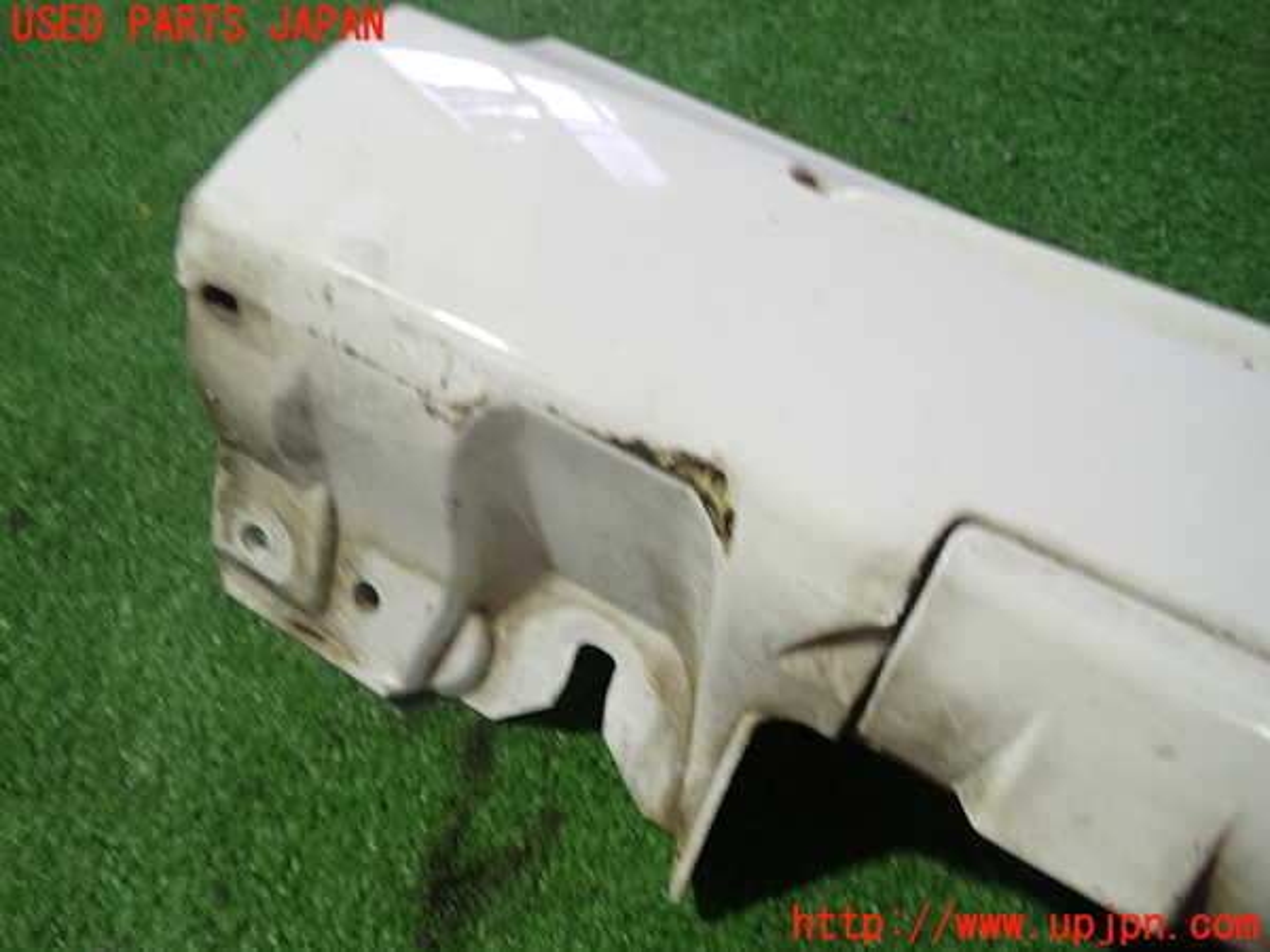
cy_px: 476
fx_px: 1101
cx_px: 635
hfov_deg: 60.0
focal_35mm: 30
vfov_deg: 46.8
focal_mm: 5.4
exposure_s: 1/30
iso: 250
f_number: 2.3
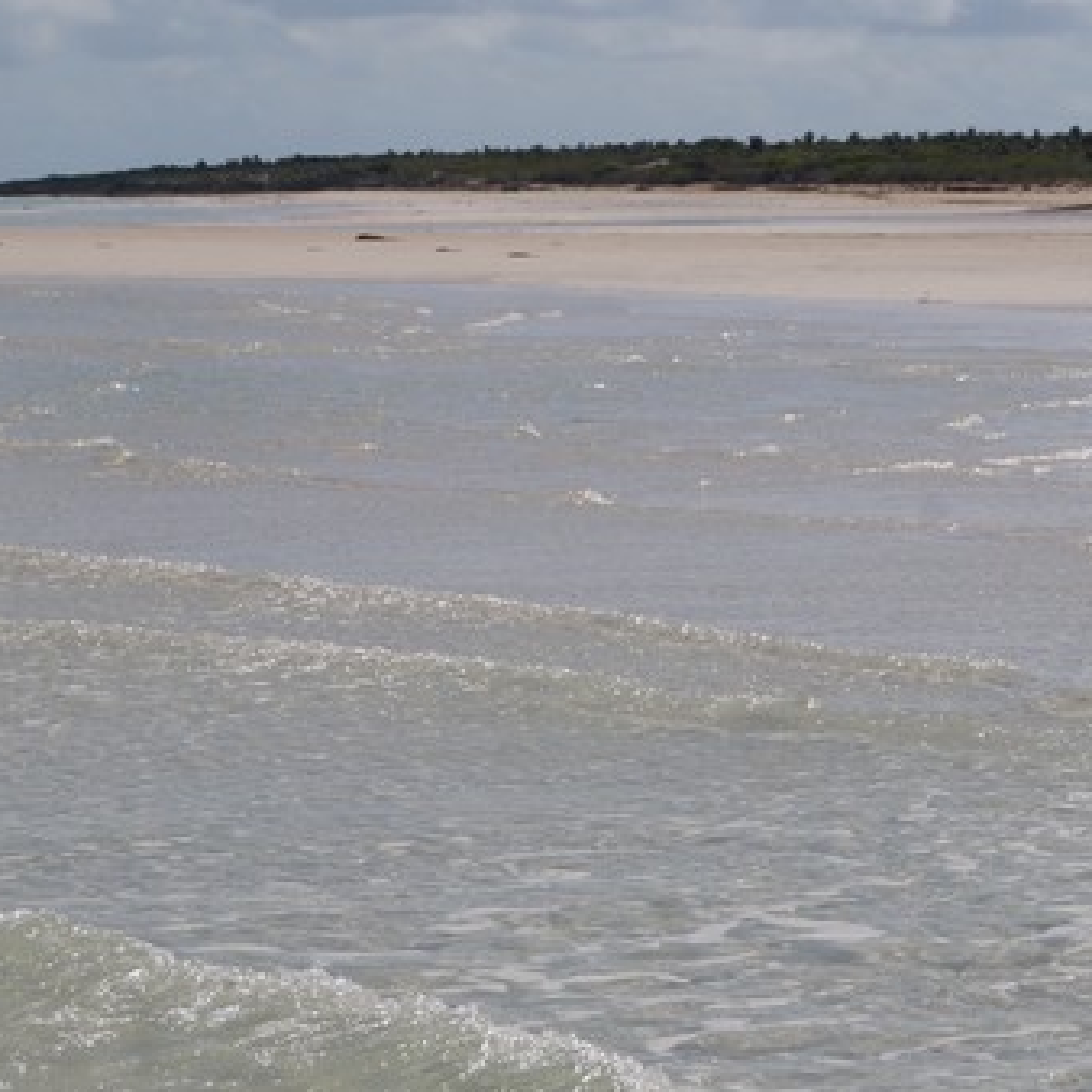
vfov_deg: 10.5
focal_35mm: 166
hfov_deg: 10.5
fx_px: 5925
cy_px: 472
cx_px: 1056
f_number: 13
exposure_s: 1/400
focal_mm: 55
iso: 100
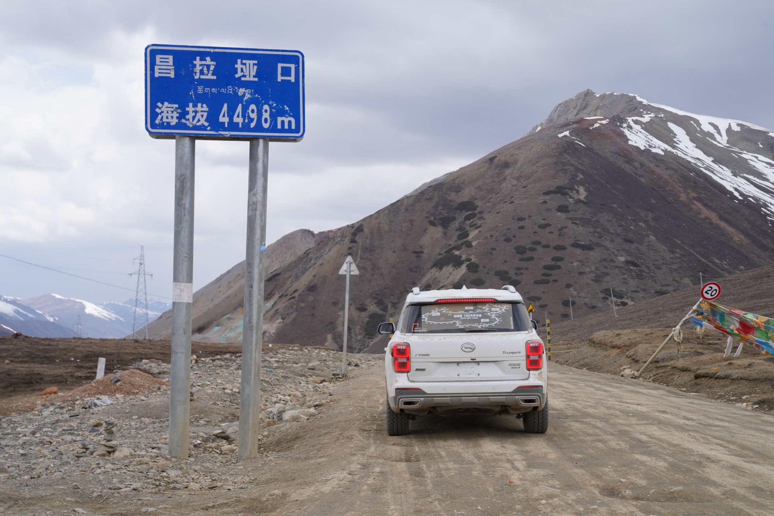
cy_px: 261
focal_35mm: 56
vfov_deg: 24.2
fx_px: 1204
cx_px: 386
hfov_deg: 35.6
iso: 320
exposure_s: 1/800
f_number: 8
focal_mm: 55
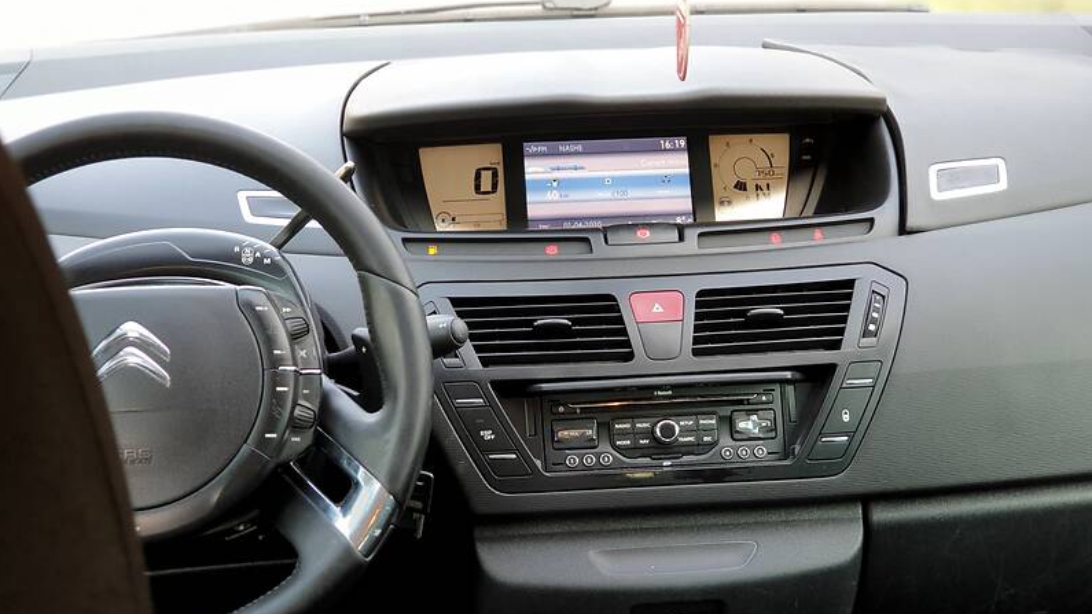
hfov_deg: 36.6
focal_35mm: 57
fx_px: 1650
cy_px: 295
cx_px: 544
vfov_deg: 21.1
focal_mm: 6
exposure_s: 1/33
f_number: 2.4
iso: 50
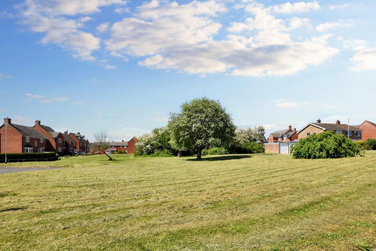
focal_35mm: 20
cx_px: 188
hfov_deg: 85.4
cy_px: 126
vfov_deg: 63.2
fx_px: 204
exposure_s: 1/320
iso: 100
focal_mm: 13
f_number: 9
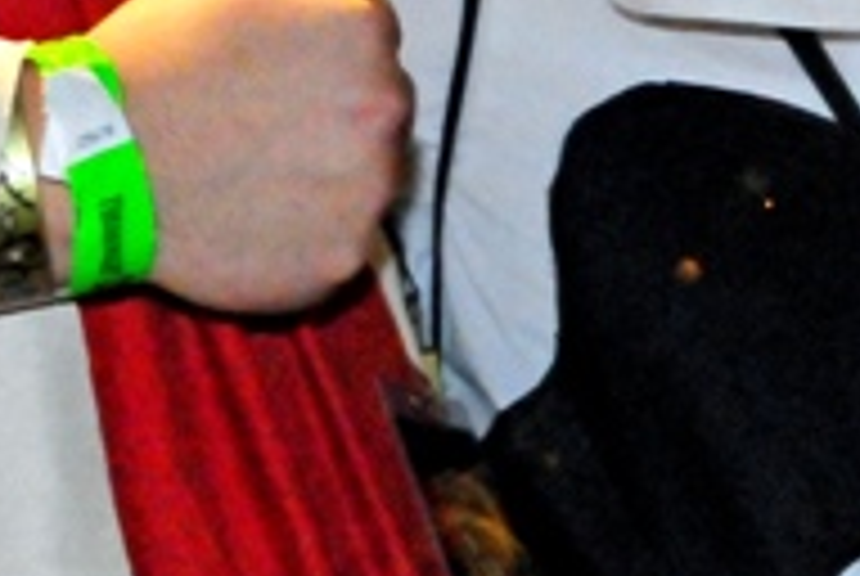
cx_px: 901
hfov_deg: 12.0
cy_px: -34
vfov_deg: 8.1
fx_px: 4046
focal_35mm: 169
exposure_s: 1/30
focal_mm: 27
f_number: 4.5
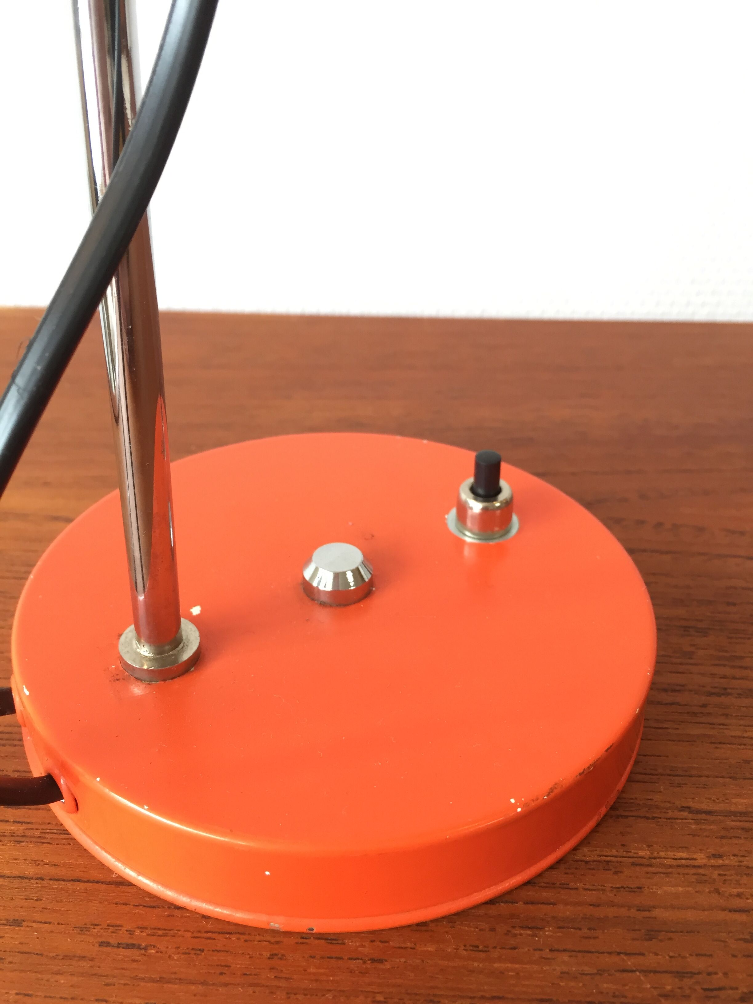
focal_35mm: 29
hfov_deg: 48.2
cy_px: 502
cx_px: 376
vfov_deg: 61.7
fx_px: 841
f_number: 2.2
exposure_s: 1/33
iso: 80
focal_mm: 4.15
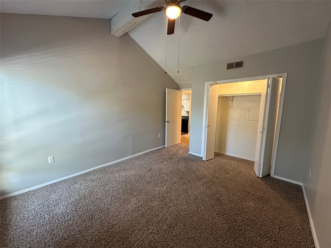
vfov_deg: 85.7
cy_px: 124
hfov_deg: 102.1
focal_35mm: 14
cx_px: 166
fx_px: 134
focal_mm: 2.22
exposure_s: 1/60
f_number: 2.2
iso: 250
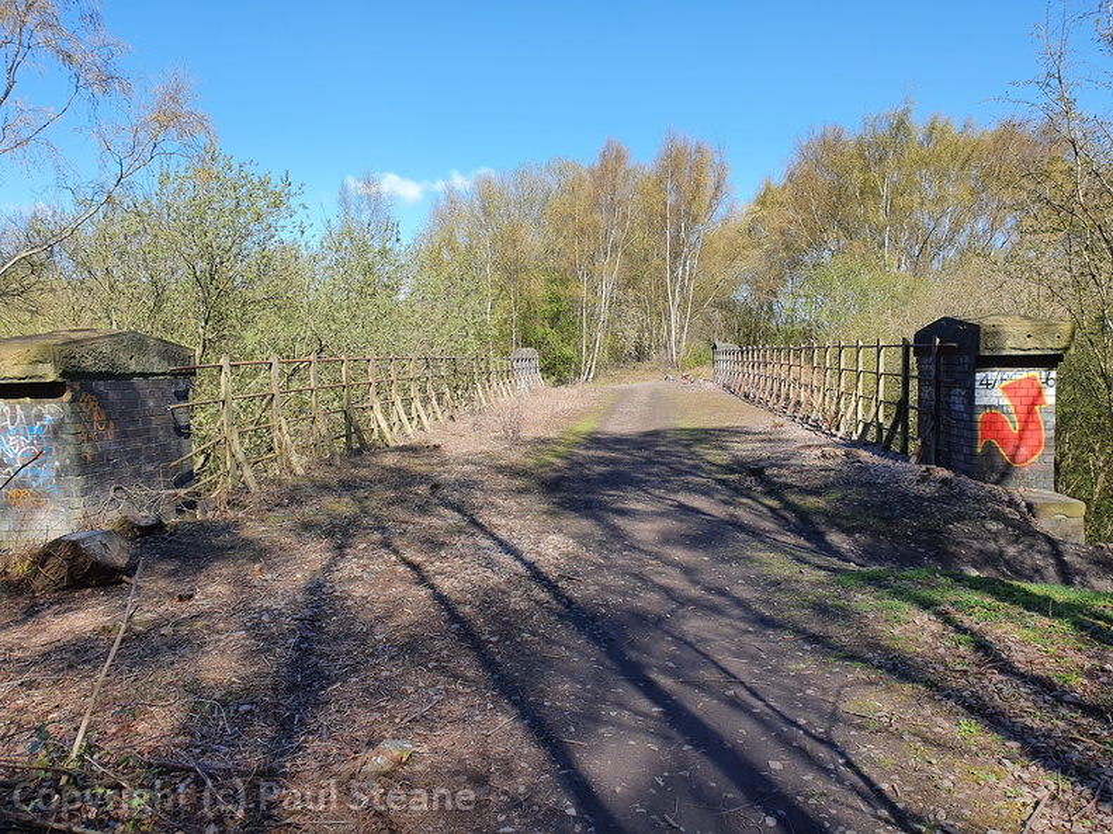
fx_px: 836
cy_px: 417
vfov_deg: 53.1
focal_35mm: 26
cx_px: 556
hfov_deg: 67.3
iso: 50
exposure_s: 1/776
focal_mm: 4.32
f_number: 2.4
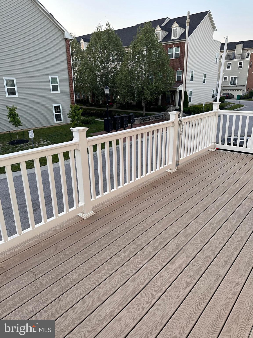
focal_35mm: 24
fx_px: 234
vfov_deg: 71.6
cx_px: 126
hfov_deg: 56.8
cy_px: 169
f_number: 1.78
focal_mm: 6.86
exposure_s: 1/121
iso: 125
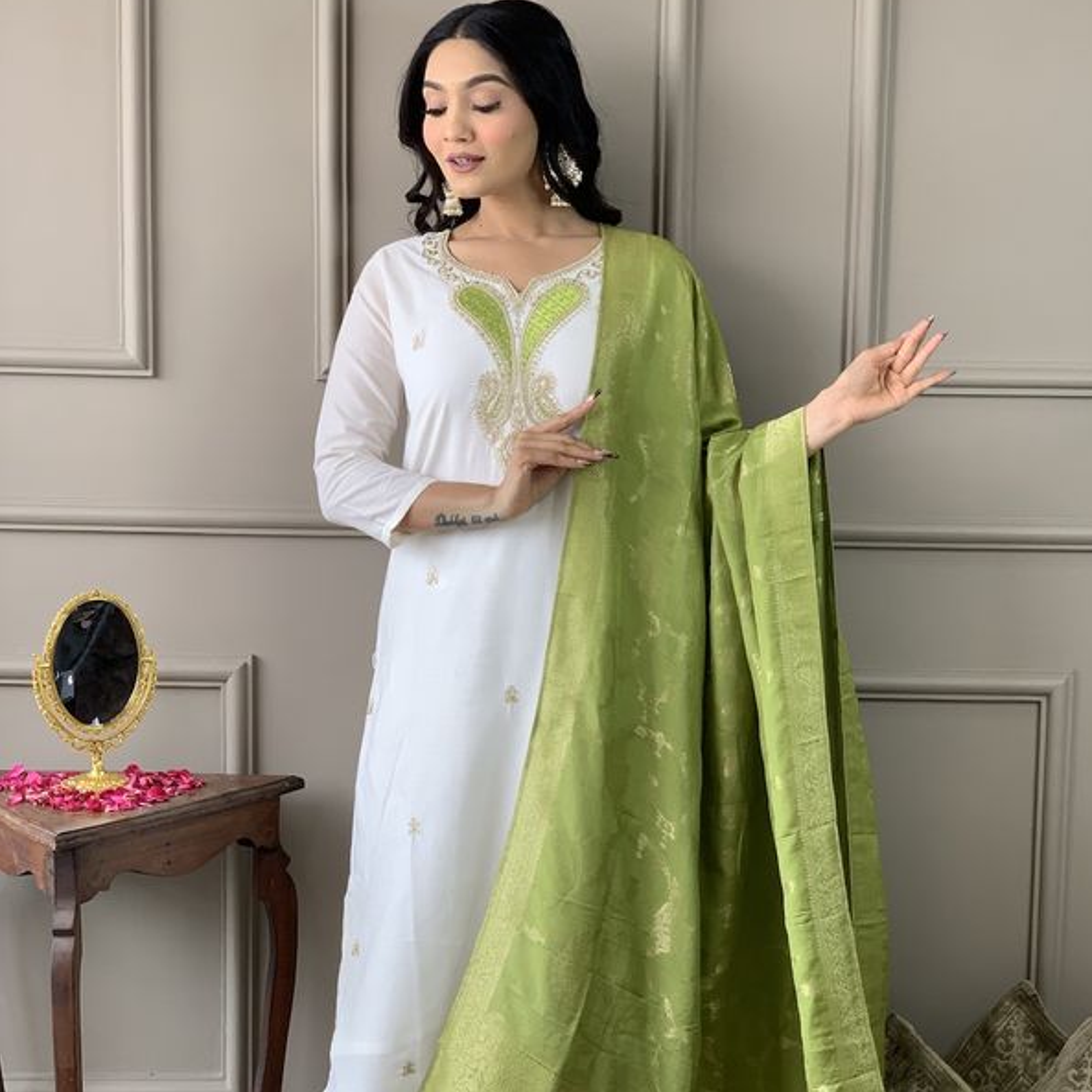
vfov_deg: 27.6
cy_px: 713
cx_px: 551
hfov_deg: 27.7
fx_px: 2213
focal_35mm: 62
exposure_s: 1/100
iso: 40
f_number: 2.4
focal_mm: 6
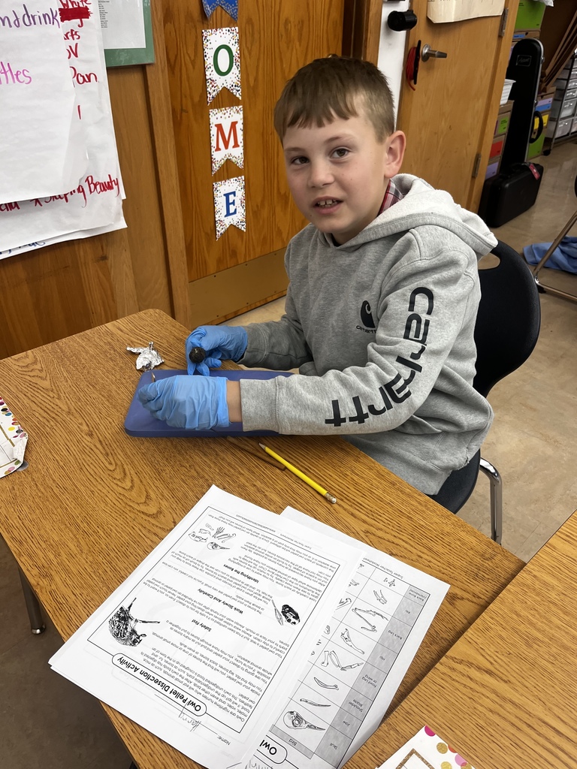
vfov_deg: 67.3
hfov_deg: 53.1
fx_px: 578
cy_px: 384
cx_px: 288
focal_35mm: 26
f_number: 1.6
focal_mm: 5.1
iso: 125
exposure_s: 1/120
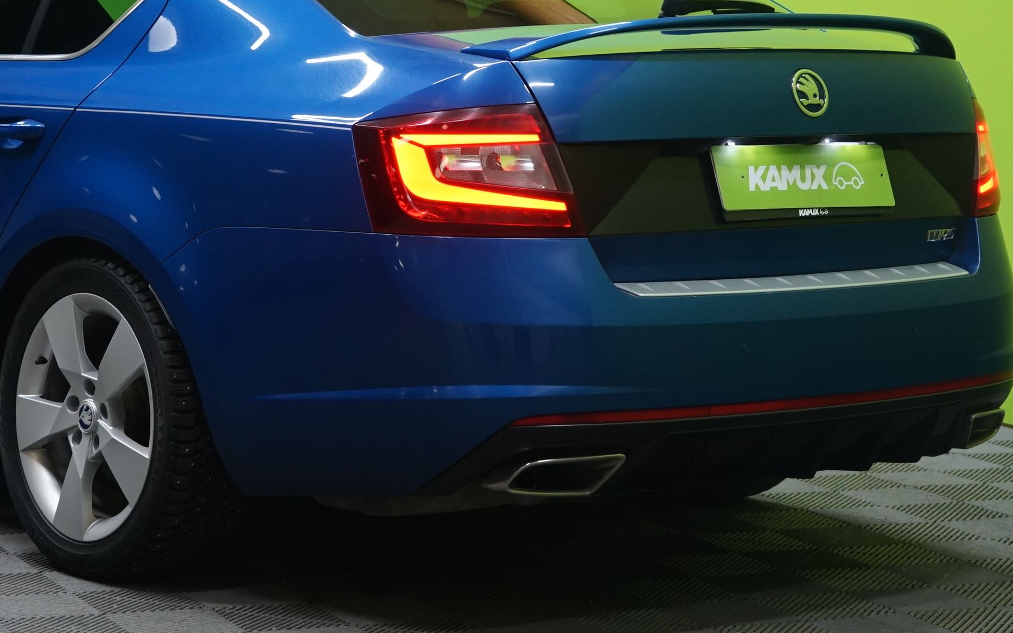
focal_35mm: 101
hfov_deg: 20.4
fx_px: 2788
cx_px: 247
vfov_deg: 12.9
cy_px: 120
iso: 1000
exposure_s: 1/20
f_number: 5
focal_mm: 47
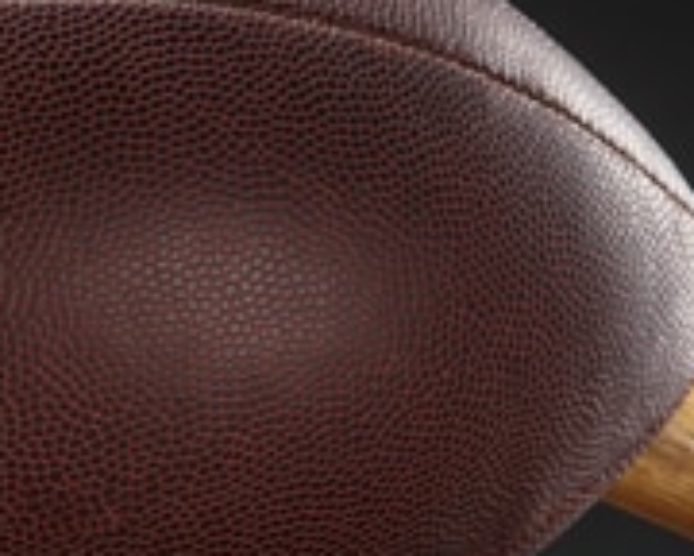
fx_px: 13536
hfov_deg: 2.9
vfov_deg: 2.3
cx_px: -1099
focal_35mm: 659
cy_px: -693
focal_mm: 105
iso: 80
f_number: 11
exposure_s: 1/200
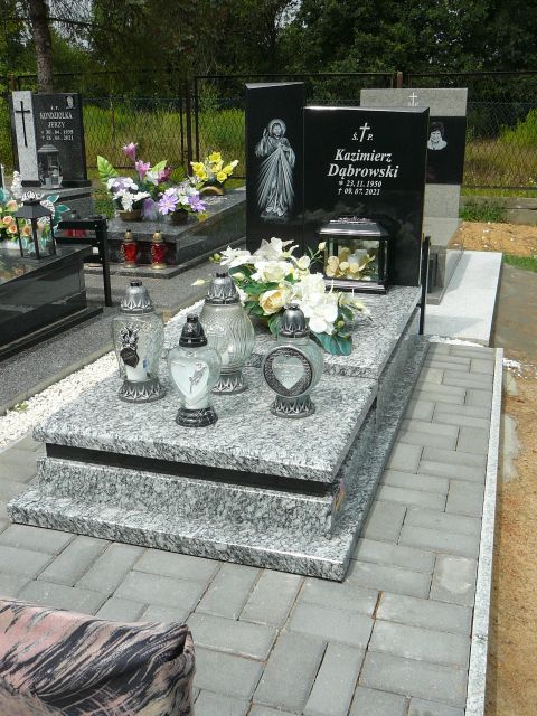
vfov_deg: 52.6
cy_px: 358
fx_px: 724
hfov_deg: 40.7
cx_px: 268
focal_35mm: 35
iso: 80
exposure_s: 1/500
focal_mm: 5.2
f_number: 5
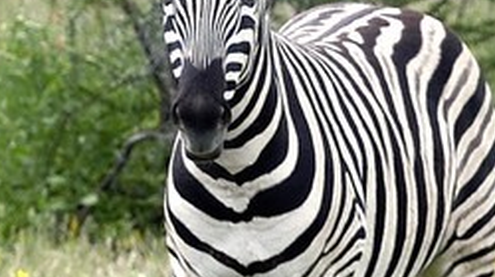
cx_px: -976
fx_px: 24649
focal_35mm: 1880
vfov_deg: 0.6
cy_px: 12
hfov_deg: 1.1
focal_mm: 280
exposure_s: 1/640
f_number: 8
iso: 400
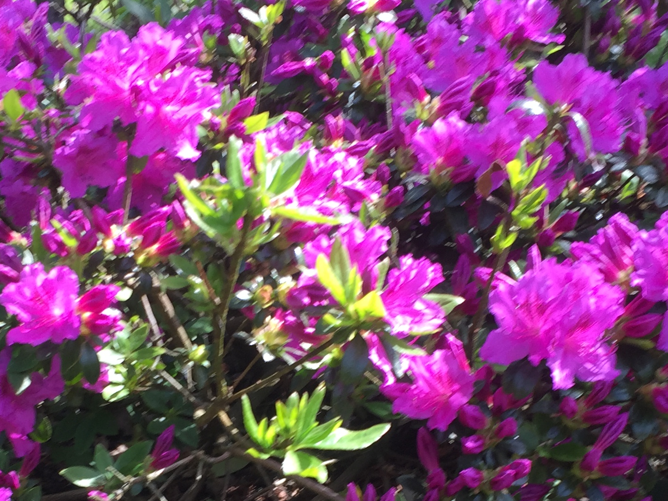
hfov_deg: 29.3
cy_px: 463
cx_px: 247
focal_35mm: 66
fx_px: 1274
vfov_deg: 21.7
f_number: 2.2
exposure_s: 1/253
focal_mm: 4.15
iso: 32
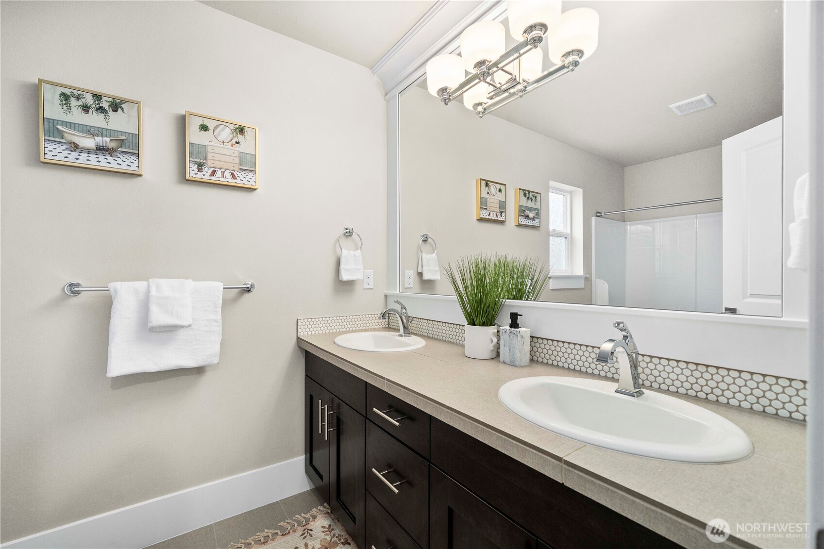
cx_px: 412
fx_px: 320
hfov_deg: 104.3
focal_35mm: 14
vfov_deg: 81.2
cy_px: 274
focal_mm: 14
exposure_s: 1/60
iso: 400
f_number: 7.1
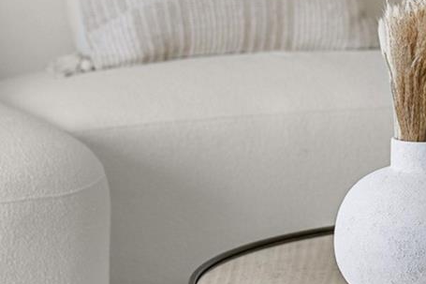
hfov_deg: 9.1
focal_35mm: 225
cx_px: 389
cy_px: -33
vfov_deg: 6.1
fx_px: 2661
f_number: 2.5
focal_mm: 50
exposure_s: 1/60
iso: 64
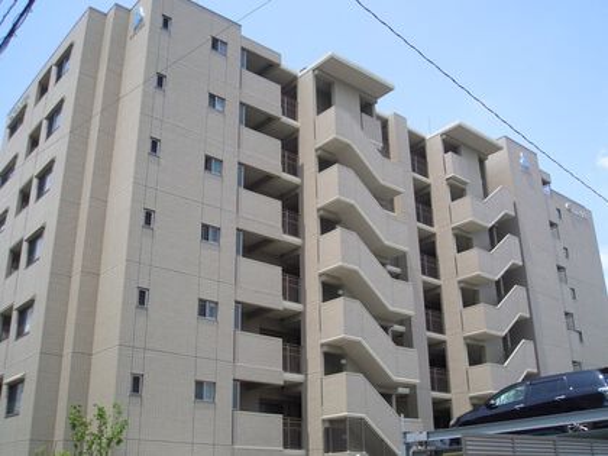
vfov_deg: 39.7
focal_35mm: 36
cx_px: 304
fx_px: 632
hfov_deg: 51.4
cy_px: 228
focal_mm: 4.8
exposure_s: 1/500
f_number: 4
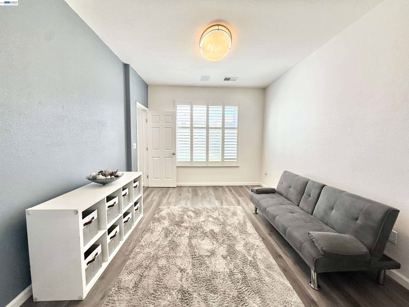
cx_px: 204
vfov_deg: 85.7
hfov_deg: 102.1
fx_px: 165
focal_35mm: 14
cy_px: 154
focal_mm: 2.22
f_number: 2.2
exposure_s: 1/120
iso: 100
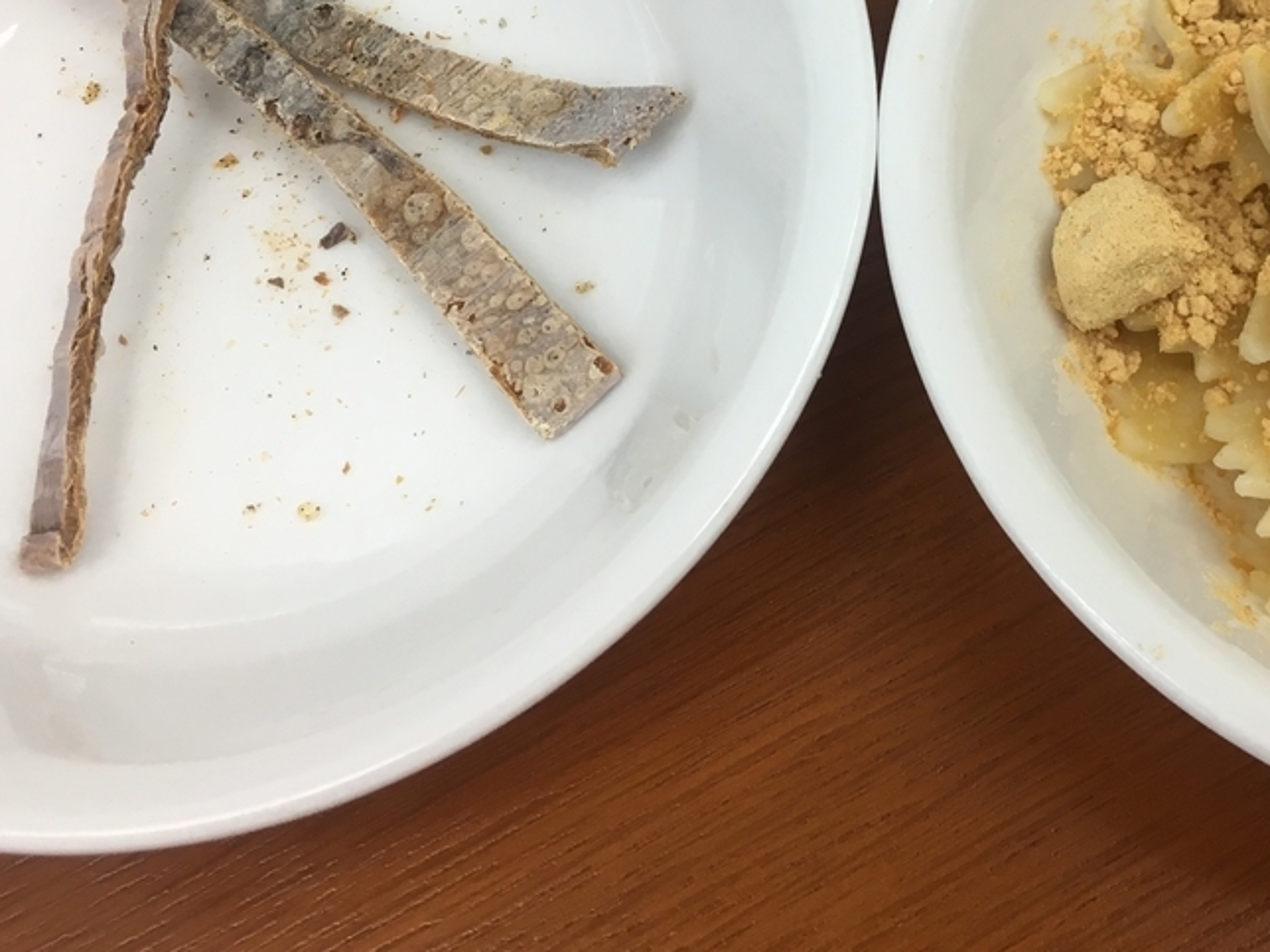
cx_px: 970
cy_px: 164
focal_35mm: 54
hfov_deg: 34.7
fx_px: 1981
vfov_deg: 26.4
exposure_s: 1/30
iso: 25
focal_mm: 4.15
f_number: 2.2
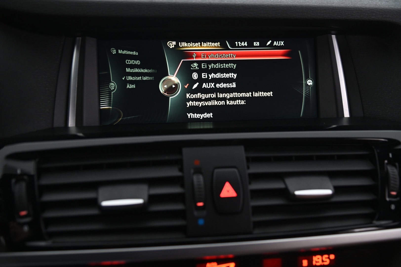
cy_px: 134
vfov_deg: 30.5
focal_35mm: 44
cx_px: 200
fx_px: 490
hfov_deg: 44.5
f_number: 4
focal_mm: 44
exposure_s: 1/20
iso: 2000
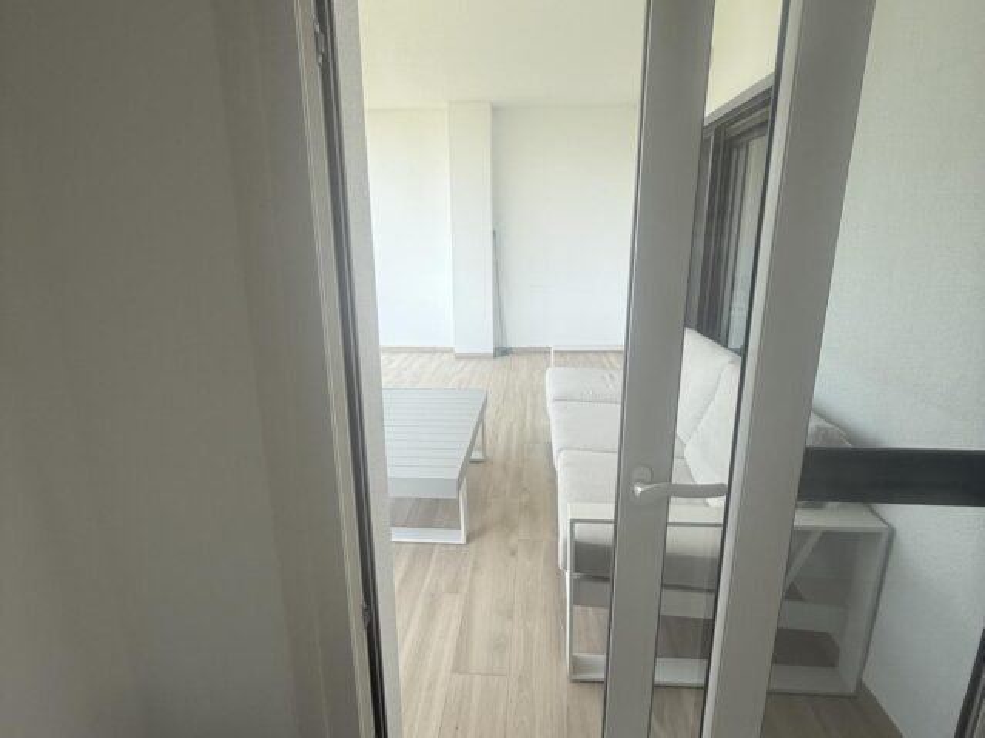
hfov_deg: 102.1
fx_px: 398
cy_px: 369
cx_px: 492
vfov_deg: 85.7
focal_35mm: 14
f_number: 2.2
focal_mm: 2.22
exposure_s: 1/353
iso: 50
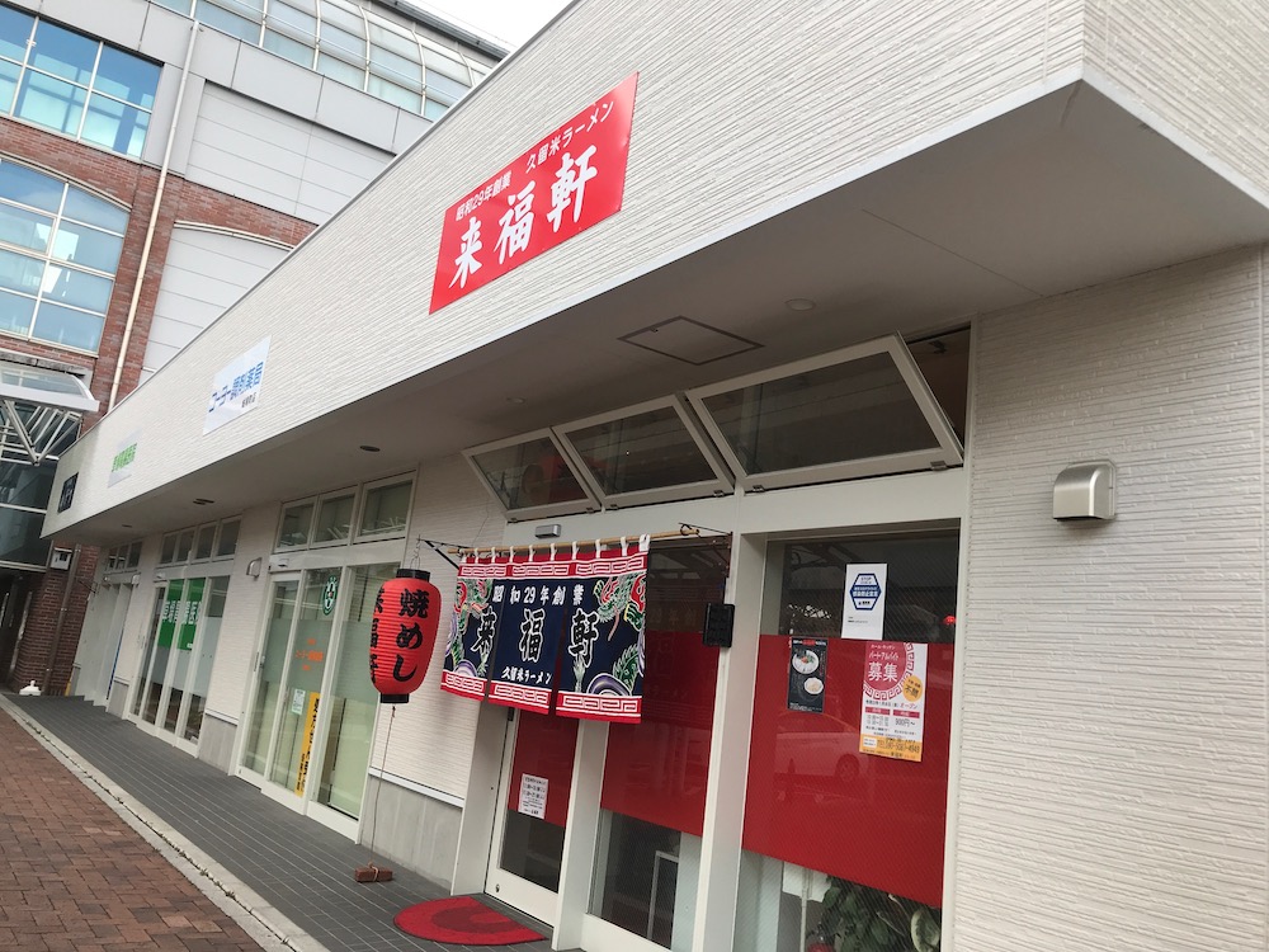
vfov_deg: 49.7
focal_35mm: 28
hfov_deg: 63.4
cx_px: 634
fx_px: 1026
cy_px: 476
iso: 20
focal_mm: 3.99
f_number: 1.8
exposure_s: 1/343
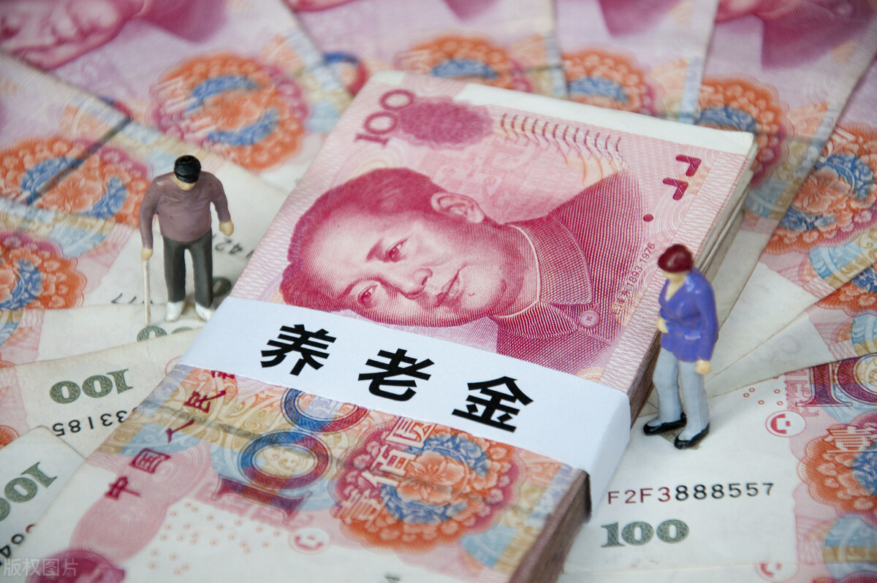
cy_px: 292
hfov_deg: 13.1
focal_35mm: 158
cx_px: 438
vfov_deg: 8.7
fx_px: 3834
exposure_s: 1/50
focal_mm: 105
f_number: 5.6
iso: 320
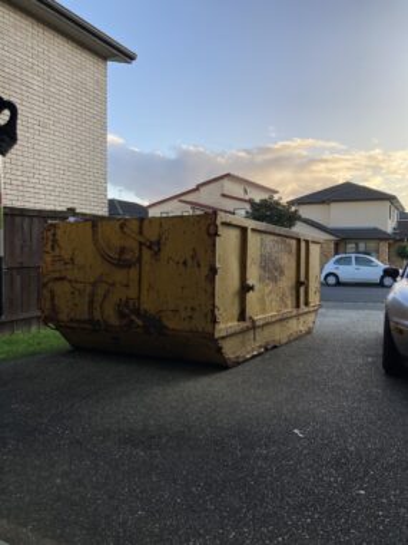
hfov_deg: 49.7
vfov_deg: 63.4
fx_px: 440
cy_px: 272
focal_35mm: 28
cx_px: 204
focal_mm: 3.99
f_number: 1.8
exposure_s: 1/403
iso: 20
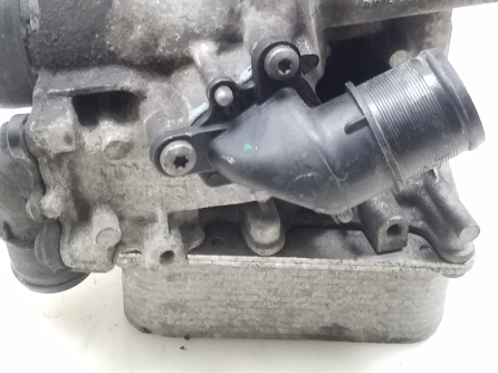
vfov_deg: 23.3
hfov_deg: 31.2
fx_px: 891
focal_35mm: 62
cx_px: 277
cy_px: 70
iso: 250
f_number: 1.9
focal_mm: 3.6
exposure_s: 1/25
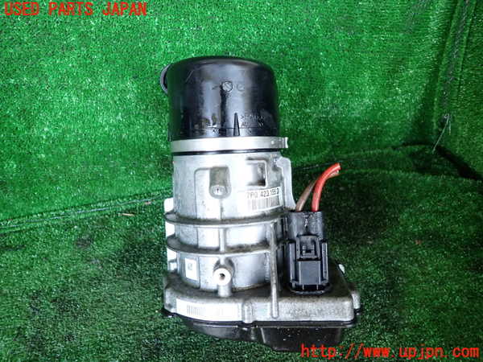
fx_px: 349
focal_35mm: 25
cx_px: 242
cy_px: 181
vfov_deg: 54.9
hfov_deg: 69.4
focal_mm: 4.5
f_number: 2
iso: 200
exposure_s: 1/40
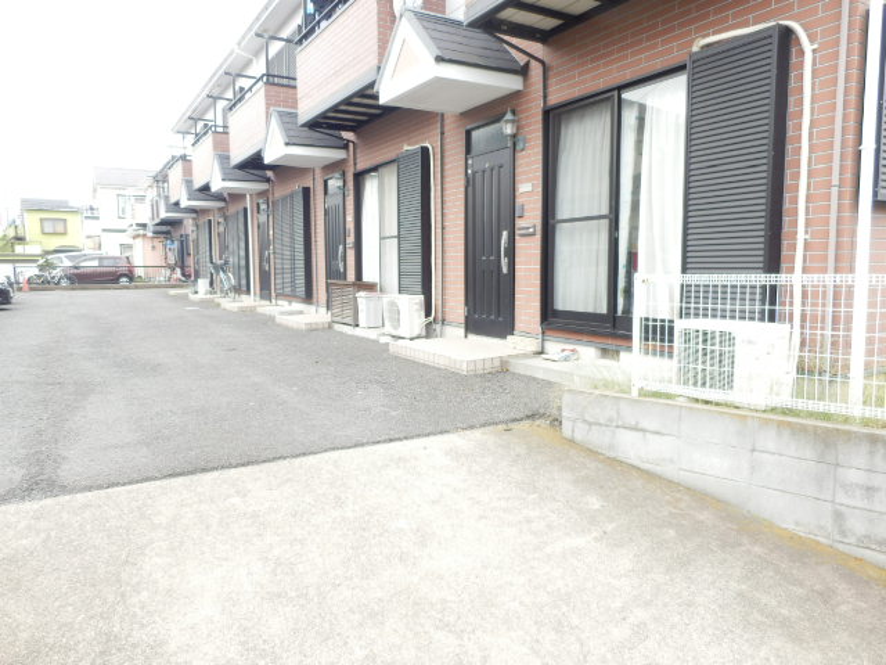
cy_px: 332
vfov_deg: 56.8
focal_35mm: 24
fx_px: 614
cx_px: 443
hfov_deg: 71.6
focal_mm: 4.2
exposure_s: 1/125
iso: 80
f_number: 3
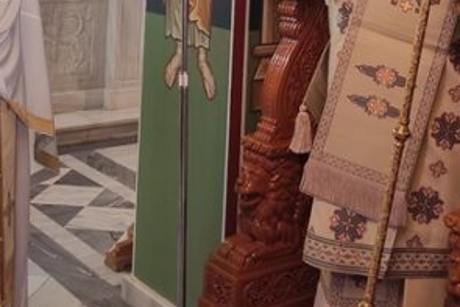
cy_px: -69
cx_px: 312
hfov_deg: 30.2
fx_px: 844
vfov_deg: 19.4
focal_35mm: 66
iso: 400
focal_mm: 5.43
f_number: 1.89
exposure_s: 1/33
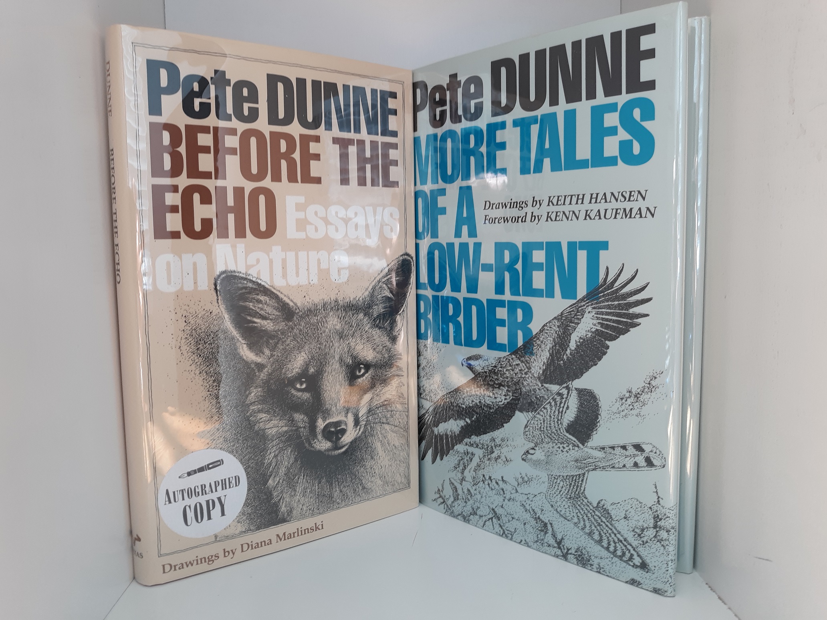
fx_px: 669
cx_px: 414
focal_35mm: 28
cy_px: 310
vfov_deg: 49.7
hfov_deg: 63.4
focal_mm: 3.7
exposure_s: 1/40
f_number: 1.7
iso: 40
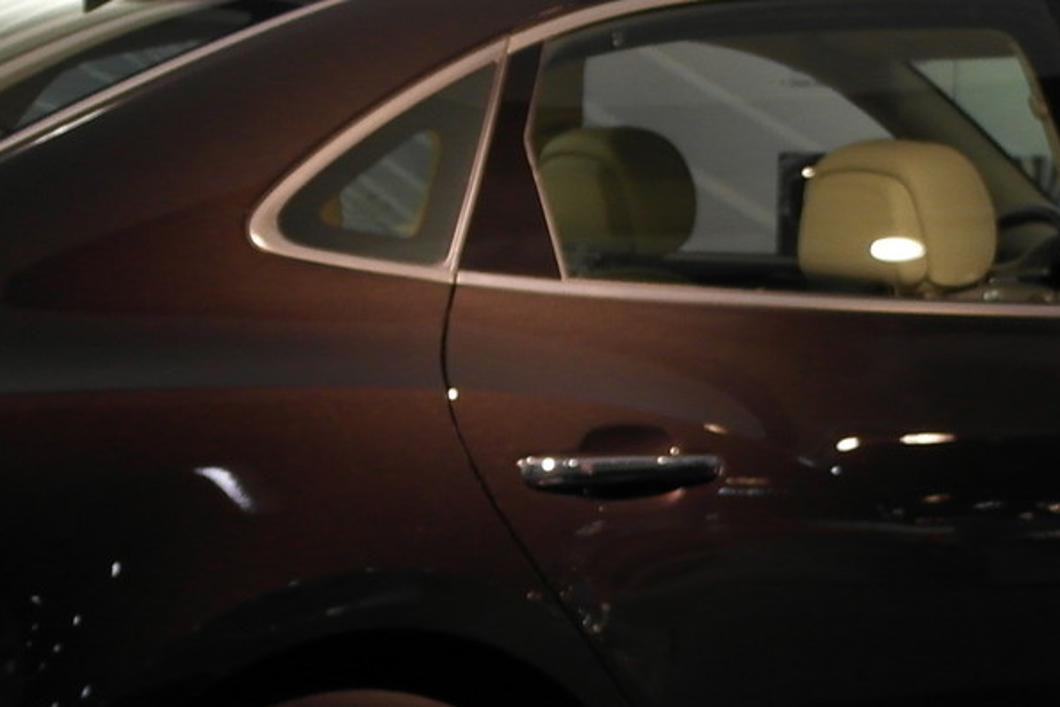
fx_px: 3711
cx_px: 563
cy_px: 587
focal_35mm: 126
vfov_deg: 10.8
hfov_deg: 16.3
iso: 400
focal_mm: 20
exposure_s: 1/60
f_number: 3.5
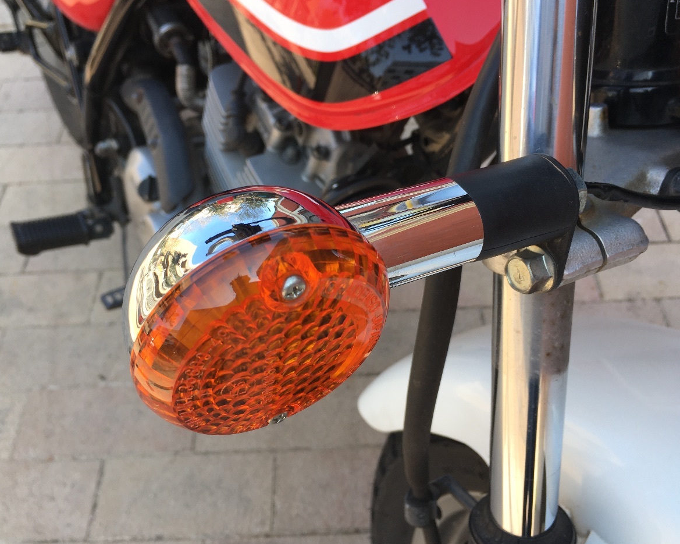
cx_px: 322
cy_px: 272
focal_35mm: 31
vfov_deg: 47.1
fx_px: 624
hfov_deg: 57.2
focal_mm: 4.15
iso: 25
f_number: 2.2
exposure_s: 1/237
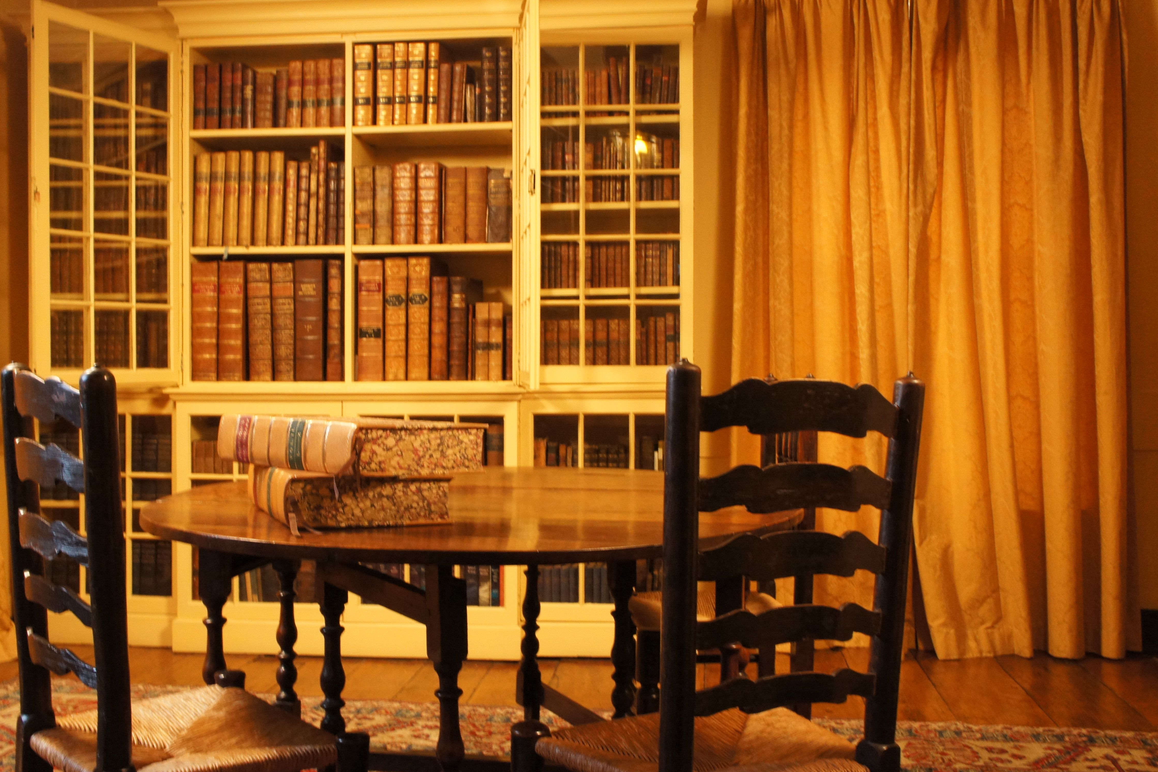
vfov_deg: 35.5
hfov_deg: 51.2
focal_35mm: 38
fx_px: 1208
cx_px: 558
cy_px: 382
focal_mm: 23
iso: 1600
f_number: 9
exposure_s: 1/13
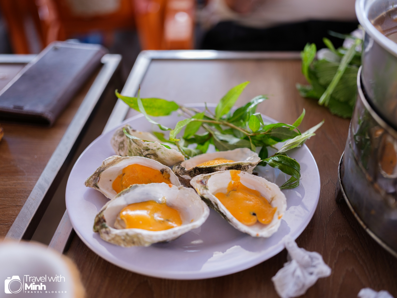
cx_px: 198
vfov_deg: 39.7
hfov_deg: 51.4
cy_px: 149
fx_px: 413
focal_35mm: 36
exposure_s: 1/125
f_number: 2.8
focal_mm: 45
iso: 800
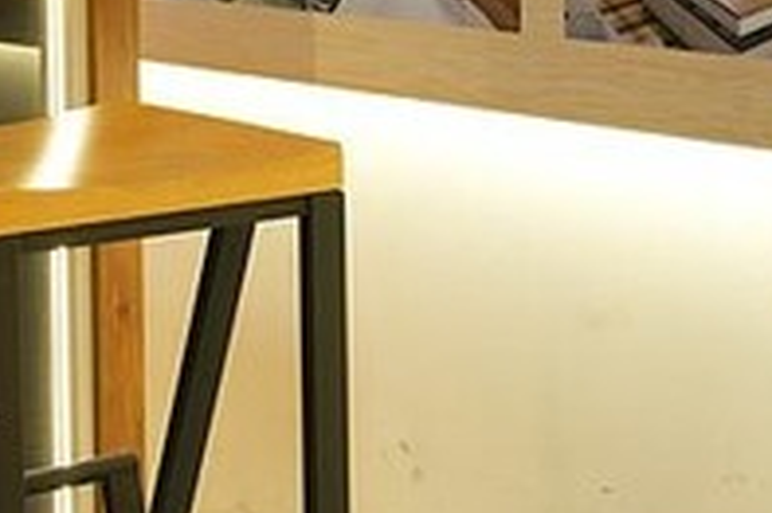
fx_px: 2121
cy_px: -82
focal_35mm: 99
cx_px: -141
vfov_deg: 13.5
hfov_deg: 19.5
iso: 160
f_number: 2.8
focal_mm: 23
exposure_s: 1/30
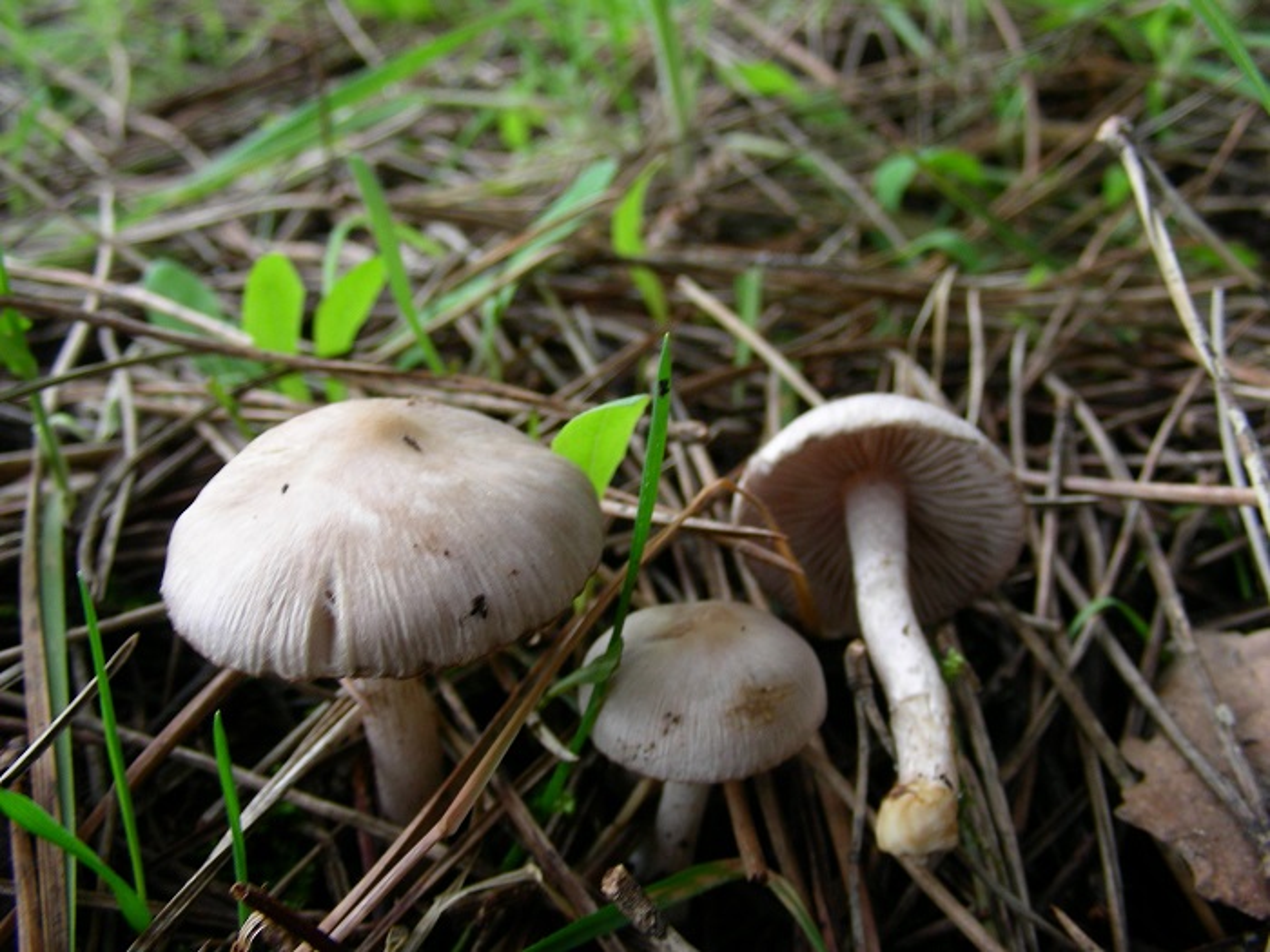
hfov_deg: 49.0
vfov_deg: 37.7
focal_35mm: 38
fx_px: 1394
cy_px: 476
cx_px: 635
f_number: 3.5
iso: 50
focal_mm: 6.3
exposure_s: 1/22
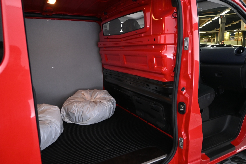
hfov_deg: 67.4
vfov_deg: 47.9
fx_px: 184
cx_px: 123
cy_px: 82
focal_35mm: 27
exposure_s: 1/15
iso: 1600
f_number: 3.5
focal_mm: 18
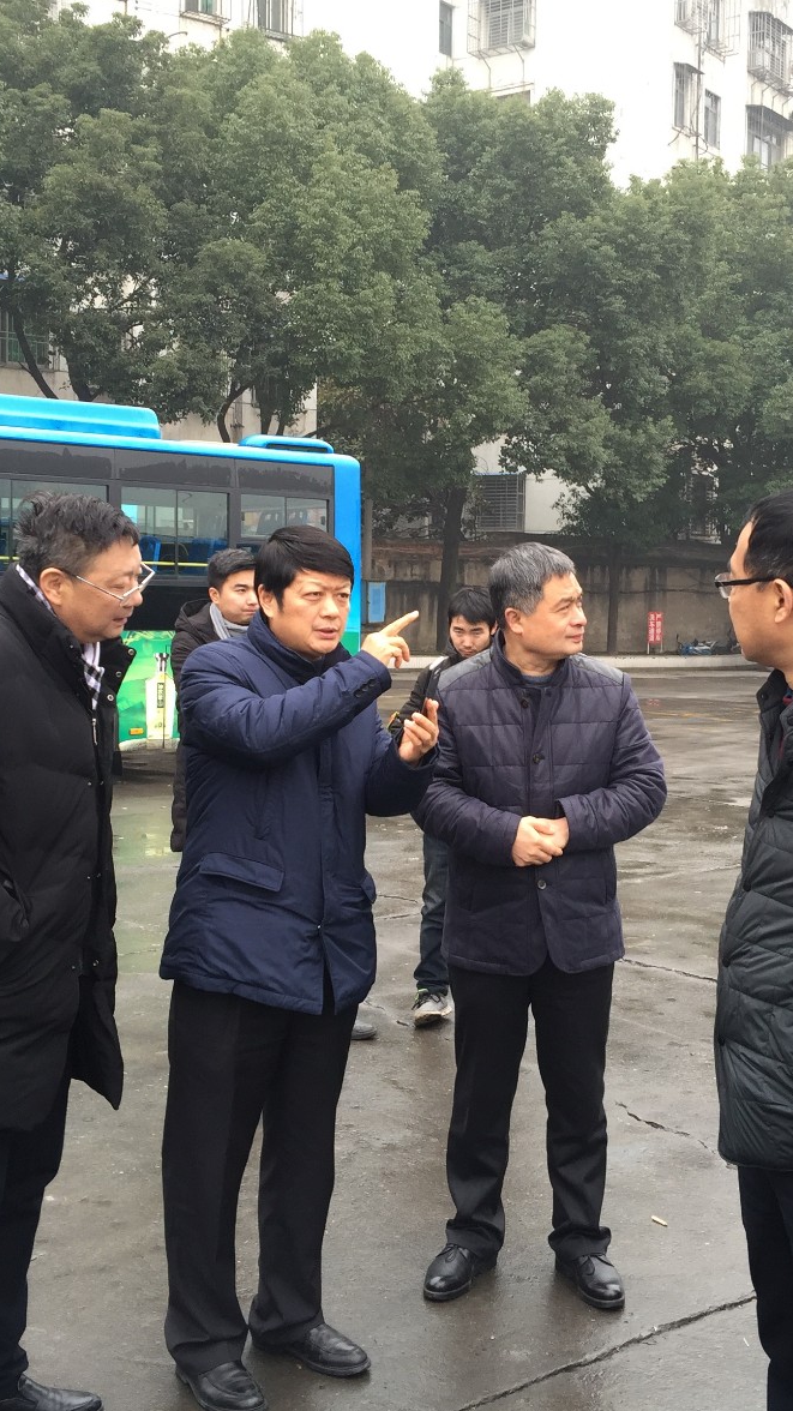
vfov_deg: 47.4
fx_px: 1608
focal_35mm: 43
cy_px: 698
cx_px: 457
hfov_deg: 27.7
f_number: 2.2
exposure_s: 1/100
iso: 40
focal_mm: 4.15
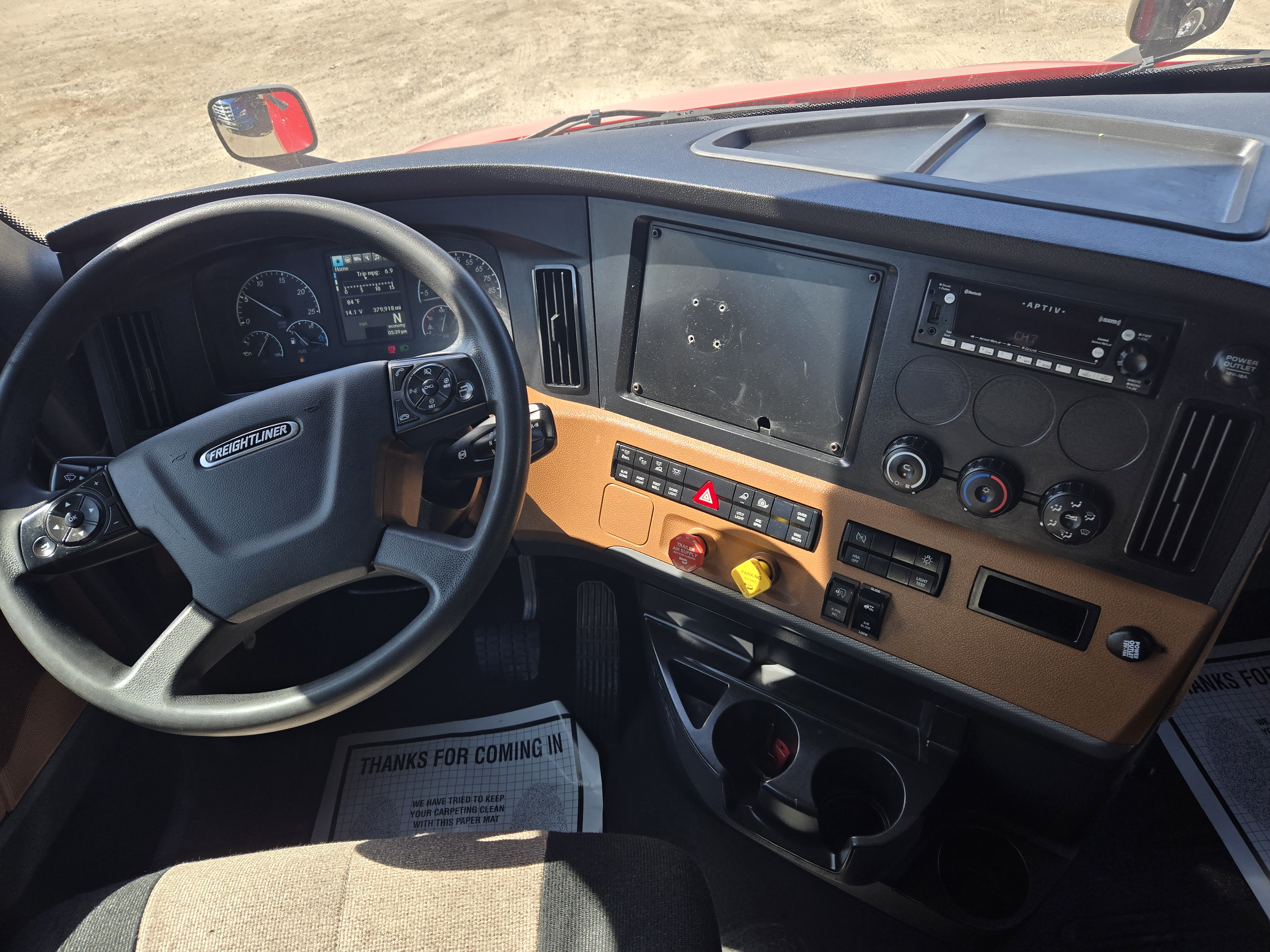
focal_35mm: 23
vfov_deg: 58.9
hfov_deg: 73.9
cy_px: 476
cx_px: 635
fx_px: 844
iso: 25
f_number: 1.8
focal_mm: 5.4
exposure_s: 1/359
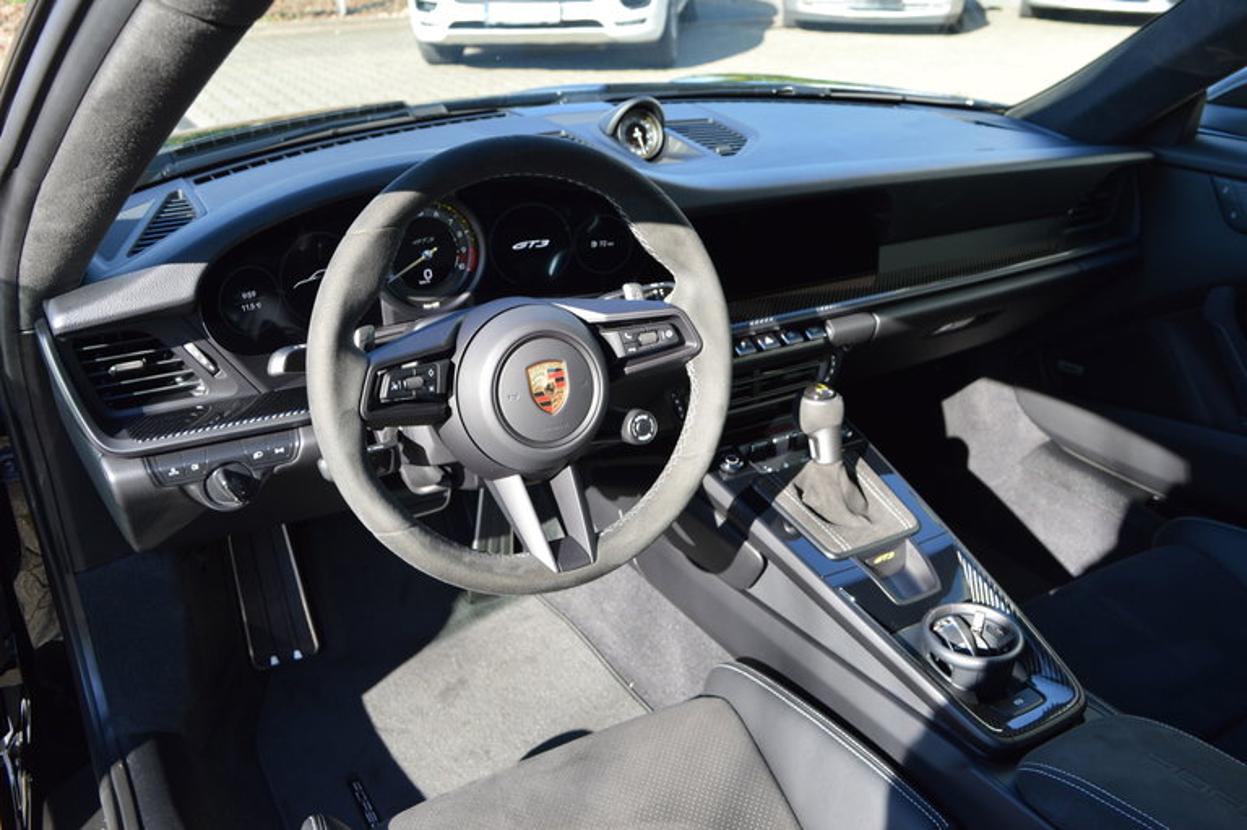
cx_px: 624
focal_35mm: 32
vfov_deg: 41.7
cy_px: 415
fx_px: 1090
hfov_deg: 59.5
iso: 250
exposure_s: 1/125
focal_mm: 21
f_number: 5.6
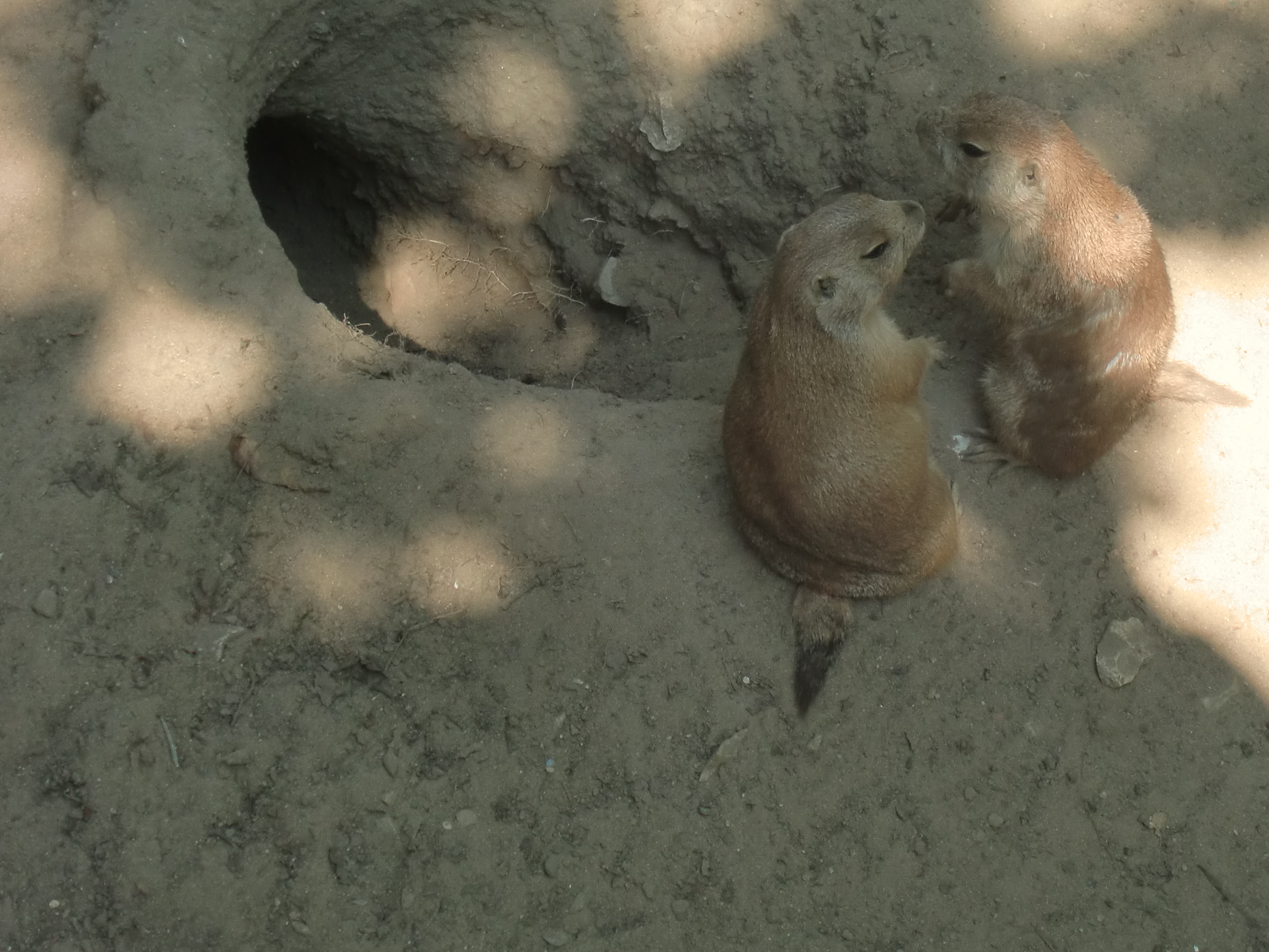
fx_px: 5133
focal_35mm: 140
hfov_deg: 14.1
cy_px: 377
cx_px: 797
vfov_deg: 10.6
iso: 64
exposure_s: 1/100
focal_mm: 18.6
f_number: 5.9
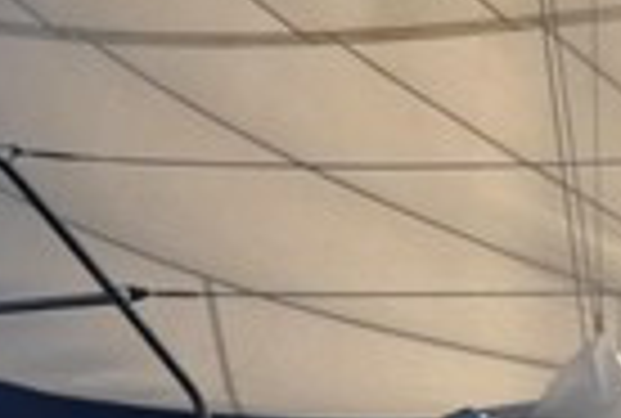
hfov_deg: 2.1
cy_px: 238
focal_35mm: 990
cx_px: 1220
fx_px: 17133
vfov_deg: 1.4
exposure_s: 1/640
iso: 100
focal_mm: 102
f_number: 6.3
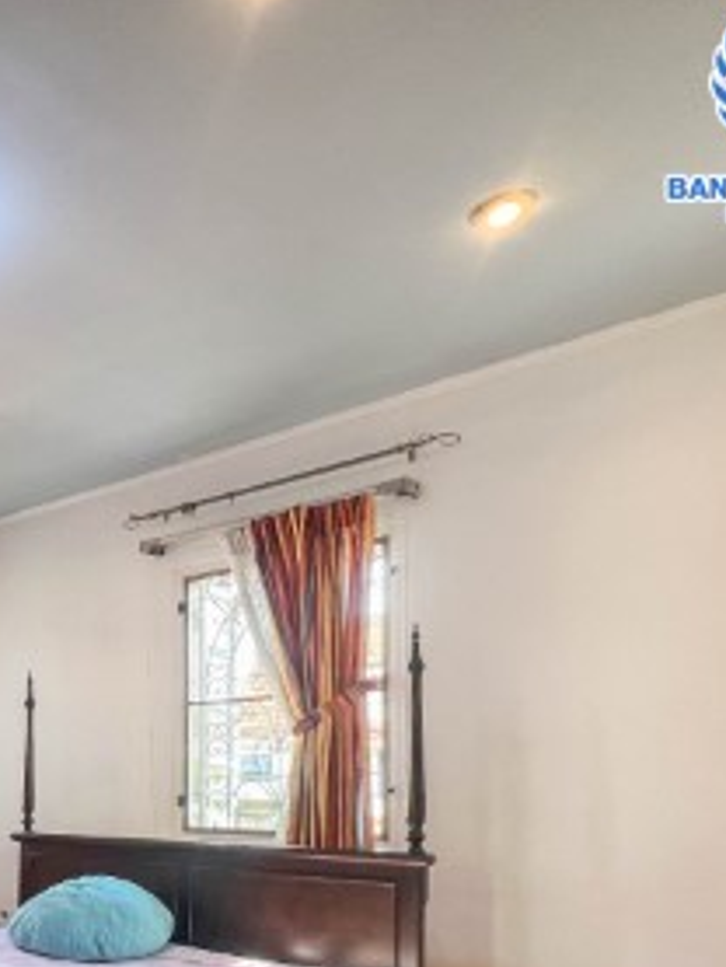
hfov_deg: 36.9
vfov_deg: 54.4
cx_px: -126
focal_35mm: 30
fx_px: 838
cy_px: 817
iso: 160
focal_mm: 1.57
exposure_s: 1/100
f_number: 1.8
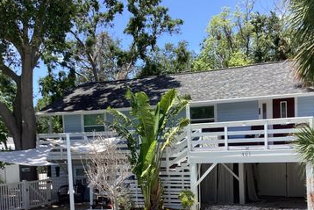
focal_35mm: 45
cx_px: 181
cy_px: 162
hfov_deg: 43.5
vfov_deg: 29.3
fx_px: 393
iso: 25
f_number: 2.4
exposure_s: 1/1031
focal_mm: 3.3
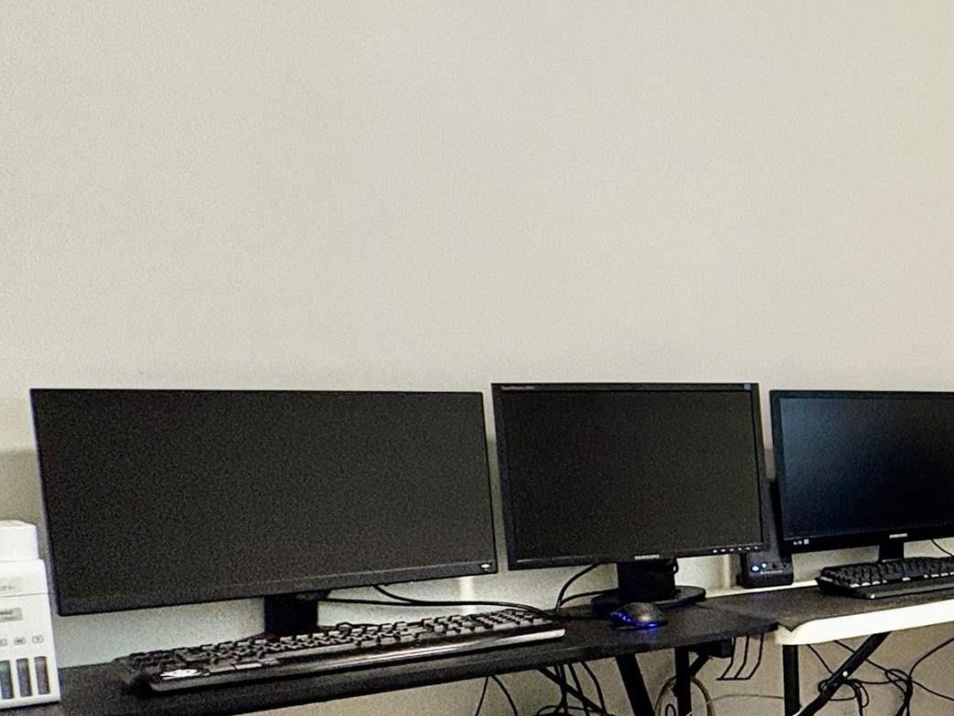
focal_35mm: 41
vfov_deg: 34.5
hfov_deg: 32.2
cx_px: 1290
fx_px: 1130
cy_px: 528
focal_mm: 2.22
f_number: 2.2
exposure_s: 1/60
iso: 200
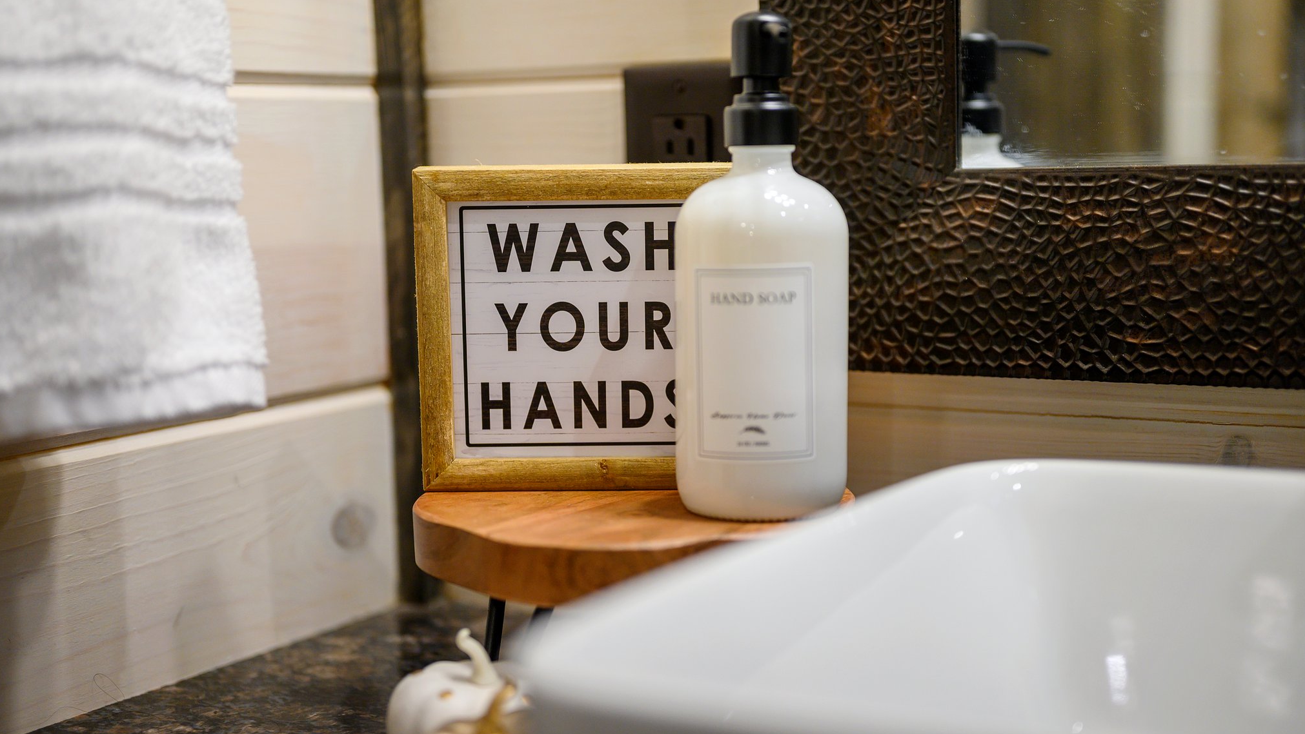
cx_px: 657
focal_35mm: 53
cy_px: 365
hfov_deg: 39.2
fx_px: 1834
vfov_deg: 22.6
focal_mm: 50
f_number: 1.8
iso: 200
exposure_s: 1/250
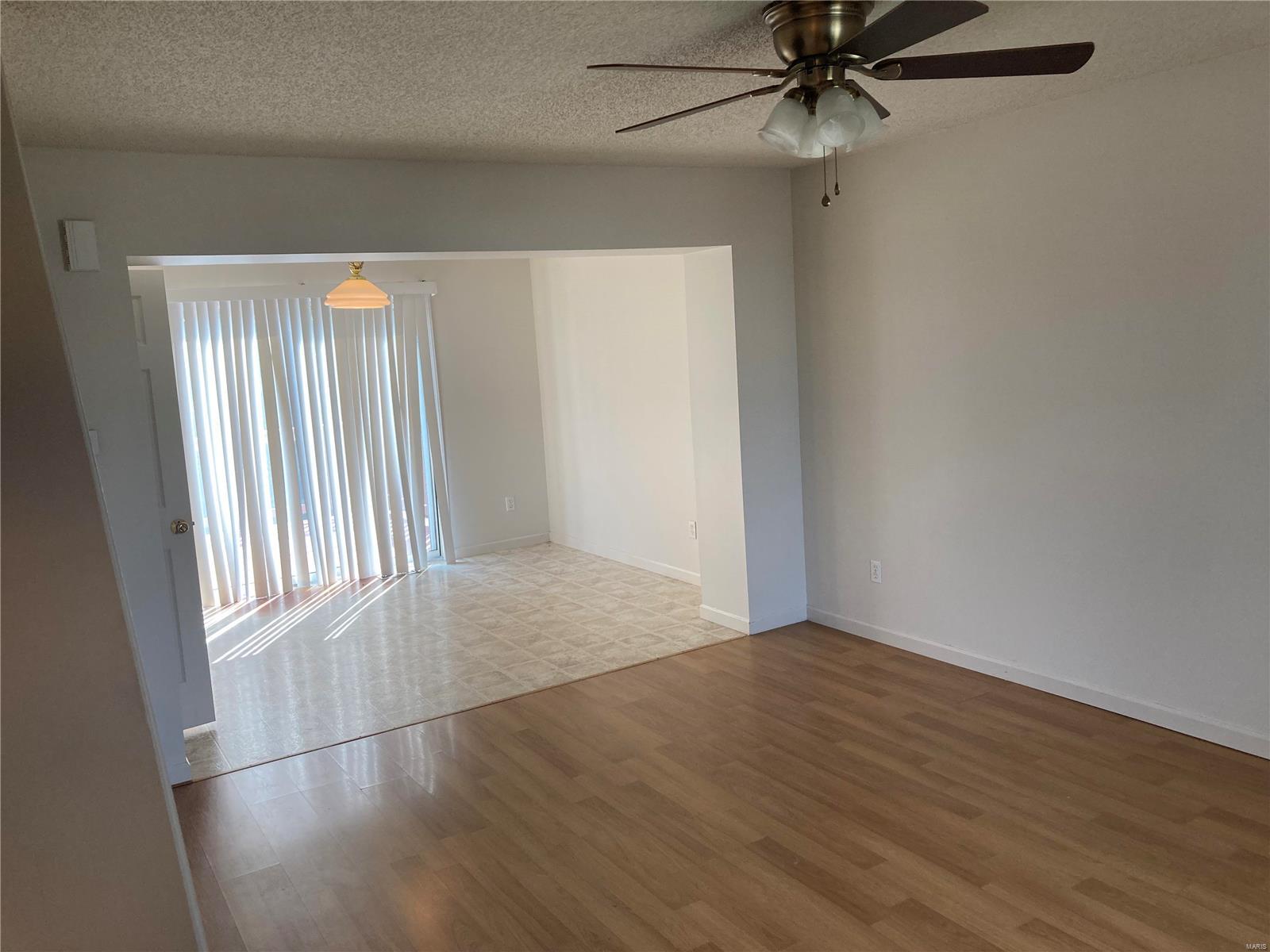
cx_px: 635
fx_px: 1027
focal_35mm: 28
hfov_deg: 63.4
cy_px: 476
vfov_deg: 49.7
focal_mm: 3.99
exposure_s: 1/120
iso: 50
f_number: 1.8
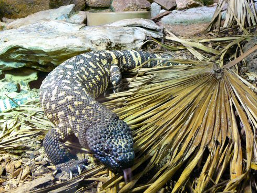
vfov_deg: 31.5
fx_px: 342
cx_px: 131
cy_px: 95
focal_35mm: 46
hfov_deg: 41.2
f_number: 3.2
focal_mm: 6.7
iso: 200
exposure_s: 1/15
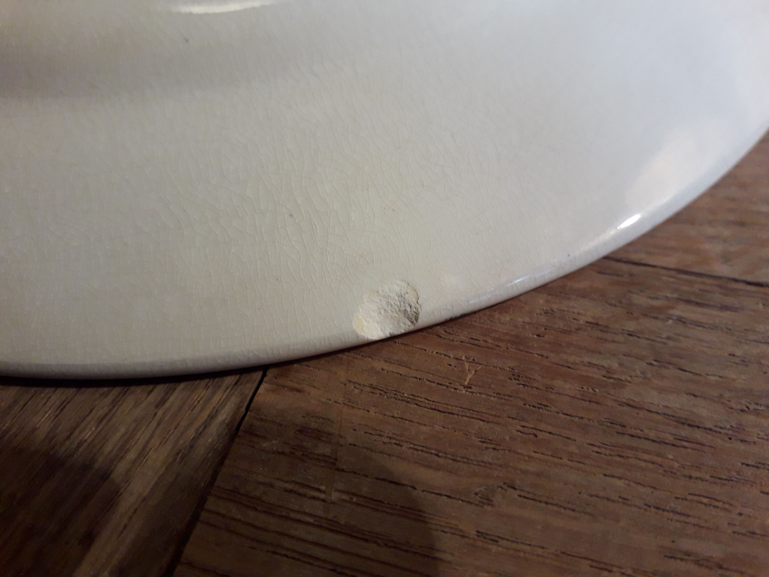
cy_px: 288
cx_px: 384
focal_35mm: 27
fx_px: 600
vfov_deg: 51.4
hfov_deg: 65.3
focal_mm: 3.6
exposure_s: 1/50
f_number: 1.9
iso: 160
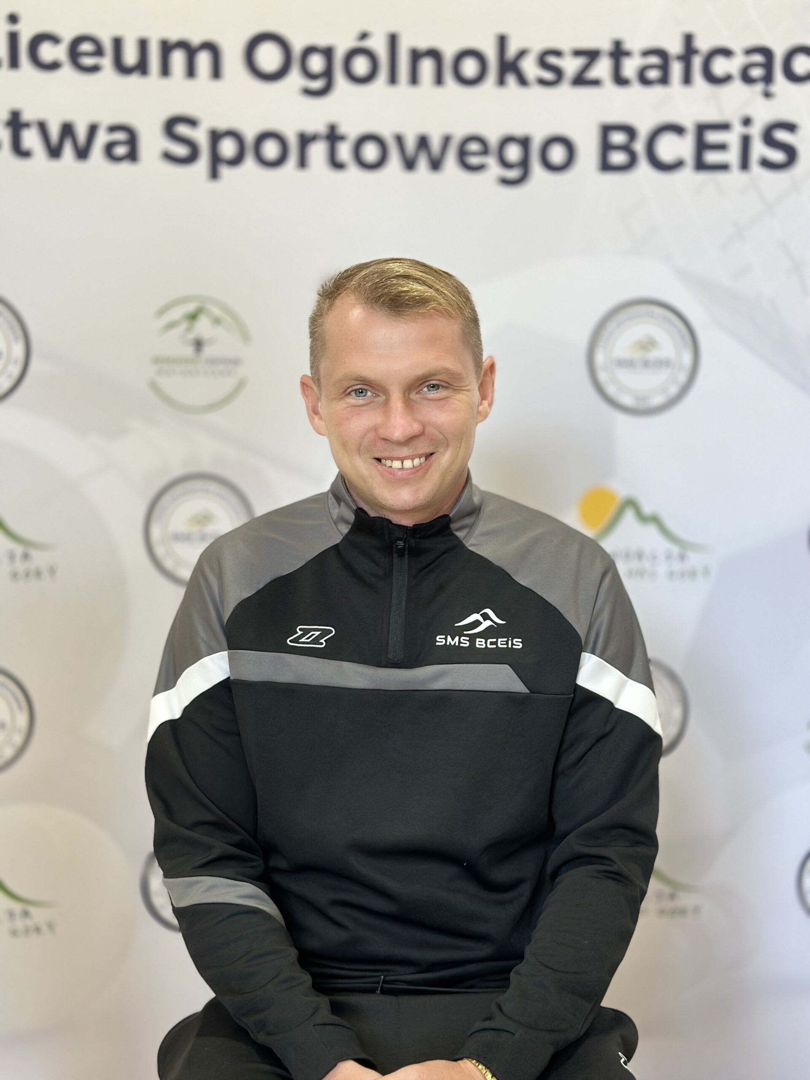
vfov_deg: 39.7
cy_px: 540
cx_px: 405
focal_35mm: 48
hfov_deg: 30.3
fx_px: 1498
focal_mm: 6.86
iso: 200
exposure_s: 1/50
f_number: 1.78
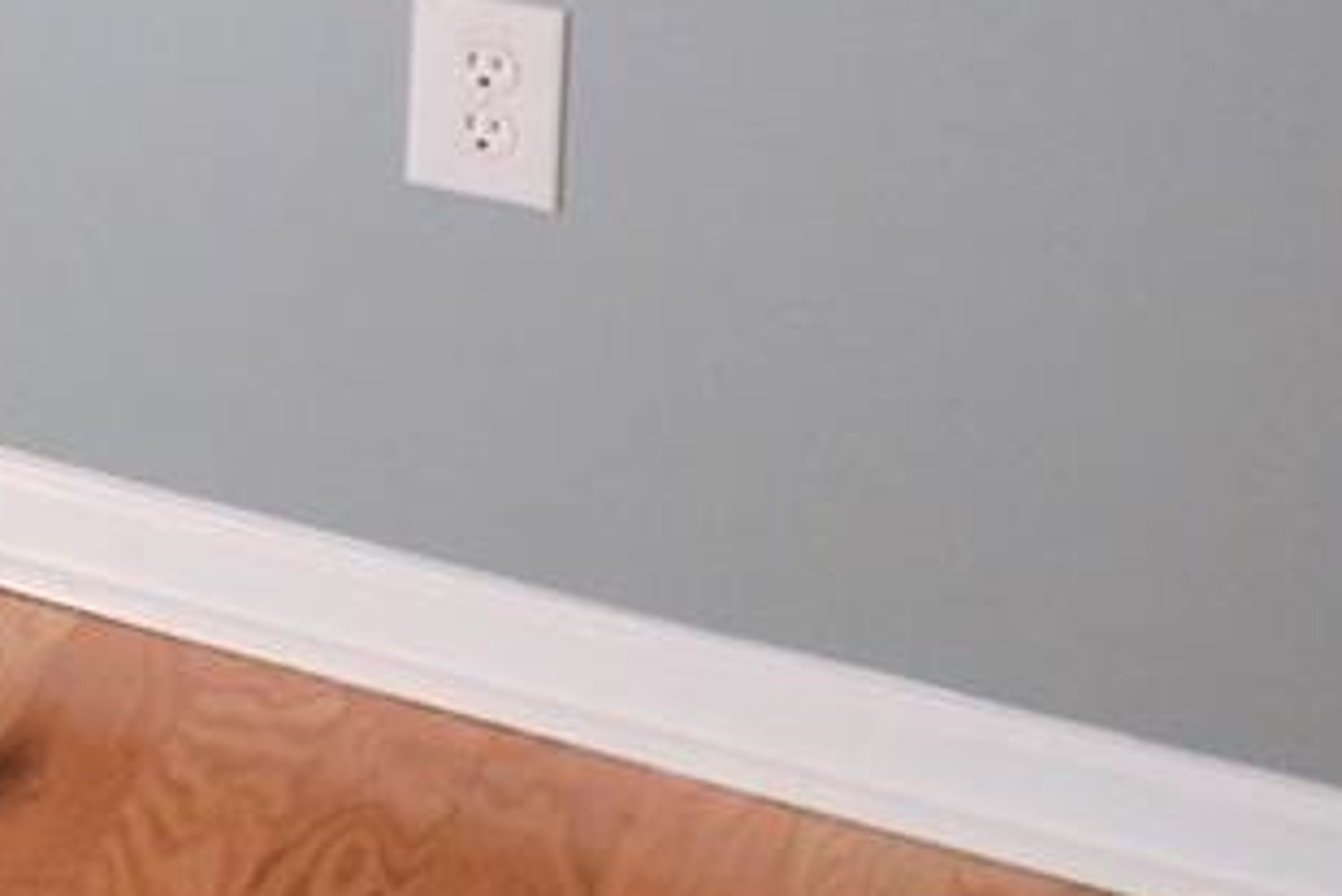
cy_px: -976
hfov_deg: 13.9
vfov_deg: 12.1
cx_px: -1935
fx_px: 3692
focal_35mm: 99
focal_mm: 10
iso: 400
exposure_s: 1/80
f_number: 4
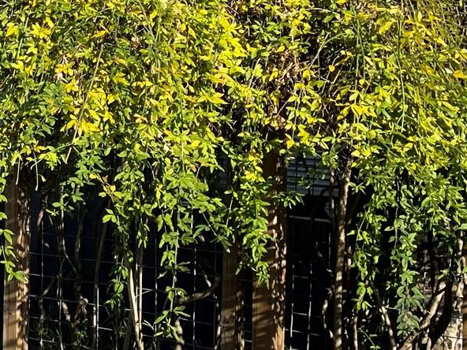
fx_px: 1214
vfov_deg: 16.4
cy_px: 99
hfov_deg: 19.3
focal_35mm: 90
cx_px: -216
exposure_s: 1/1435
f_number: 1.6
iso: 32
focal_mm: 4.2
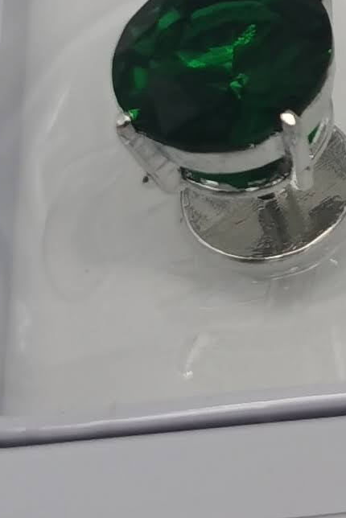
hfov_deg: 8.3
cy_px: -221
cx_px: 624
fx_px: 2290
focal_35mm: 159
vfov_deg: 12.4
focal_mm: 5.56
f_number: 1.6
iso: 50
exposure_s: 1/102
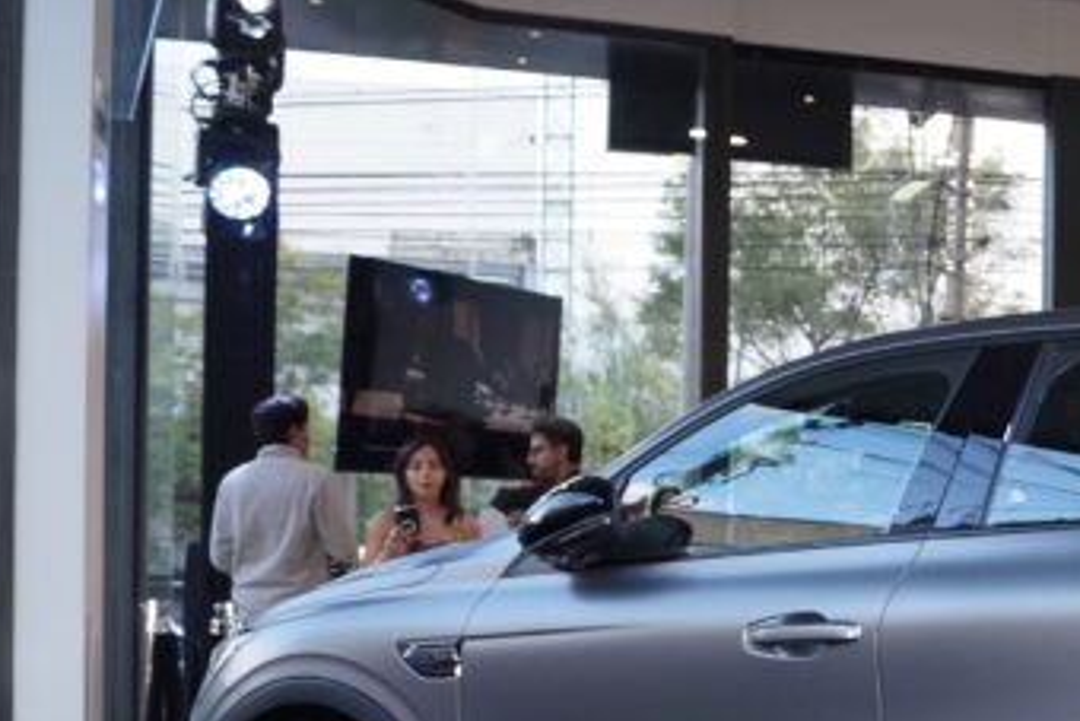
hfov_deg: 30.6
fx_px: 1831
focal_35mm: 61
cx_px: 1067
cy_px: 607
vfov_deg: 21.9
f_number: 4
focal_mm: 18
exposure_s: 1/160
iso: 640
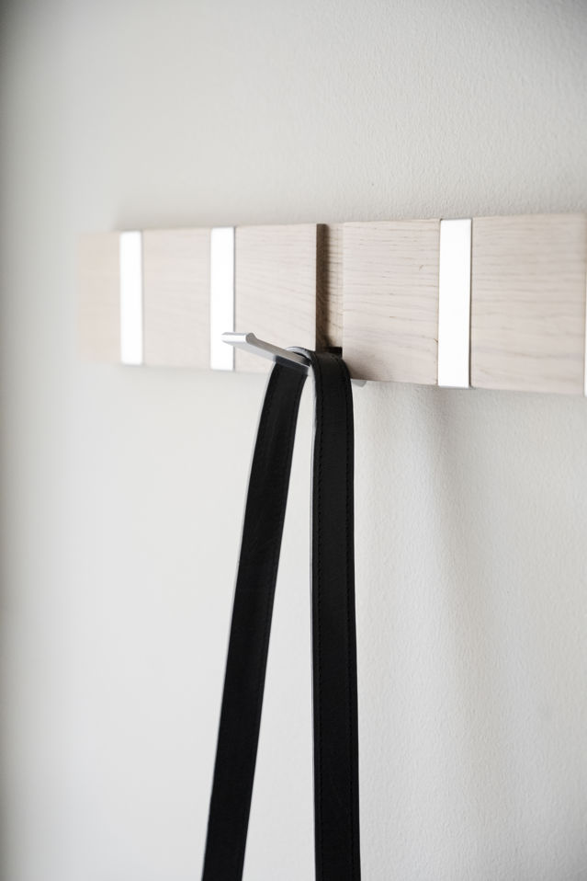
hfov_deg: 19.5
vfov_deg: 28.8
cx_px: 294
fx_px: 1711
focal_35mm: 70
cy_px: 440
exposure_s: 1/200
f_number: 4
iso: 2500
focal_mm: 70
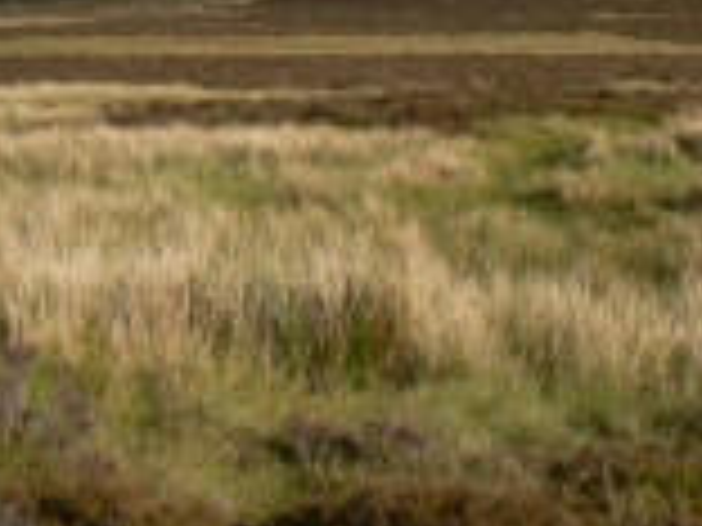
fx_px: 2028
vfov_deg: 14.6
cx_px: 382
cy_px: 4
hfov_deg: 19.6
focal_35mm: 100
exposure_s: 1/320
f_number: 5.6
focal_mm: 6
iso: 80
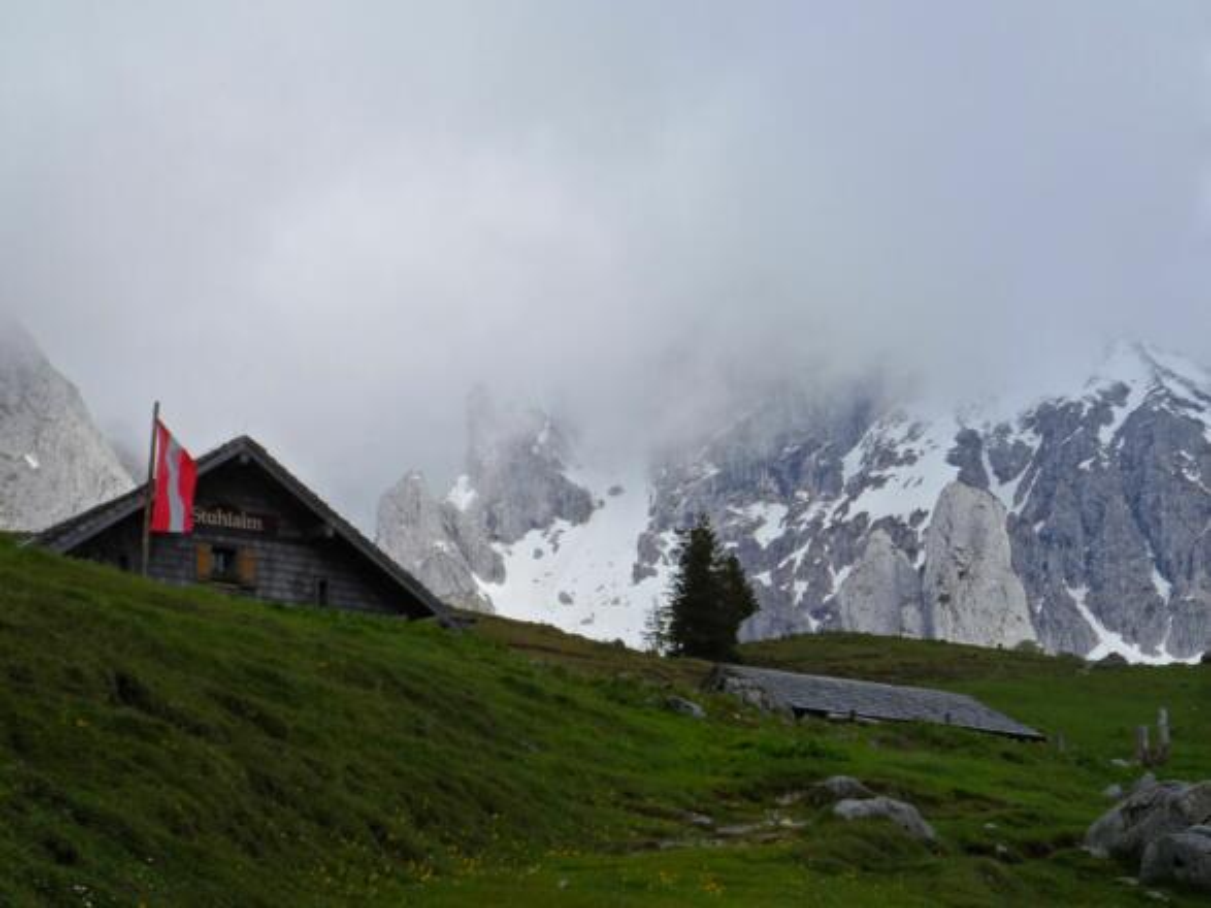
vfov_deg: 14.2
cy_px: 454
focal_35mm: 104
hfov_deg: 18.9
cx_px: 606
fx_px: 3638
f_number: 4.6
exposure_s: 1/500
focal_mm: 17
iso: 80
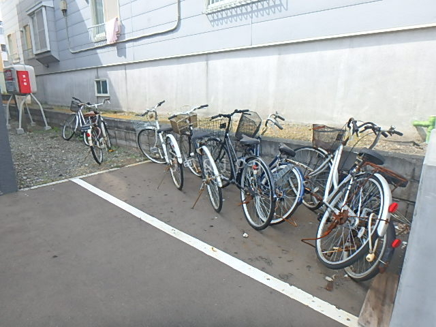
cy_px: 164
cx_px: 218
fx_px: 265
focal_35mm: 21
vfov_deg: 63.4
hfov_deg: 79.0
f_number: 3.5
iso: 125
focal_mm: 3.7
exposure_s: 1/400
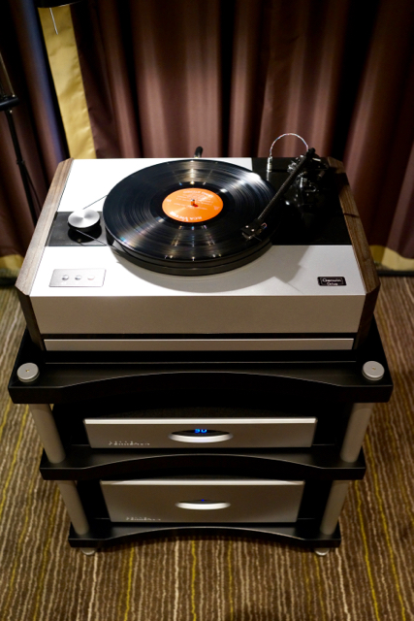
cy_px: 310
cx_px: 207
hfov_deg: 37.9
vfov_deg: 54.4
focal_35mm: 35
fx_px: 603
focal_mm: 35
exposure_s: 1/80
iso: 3200
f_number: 3.5
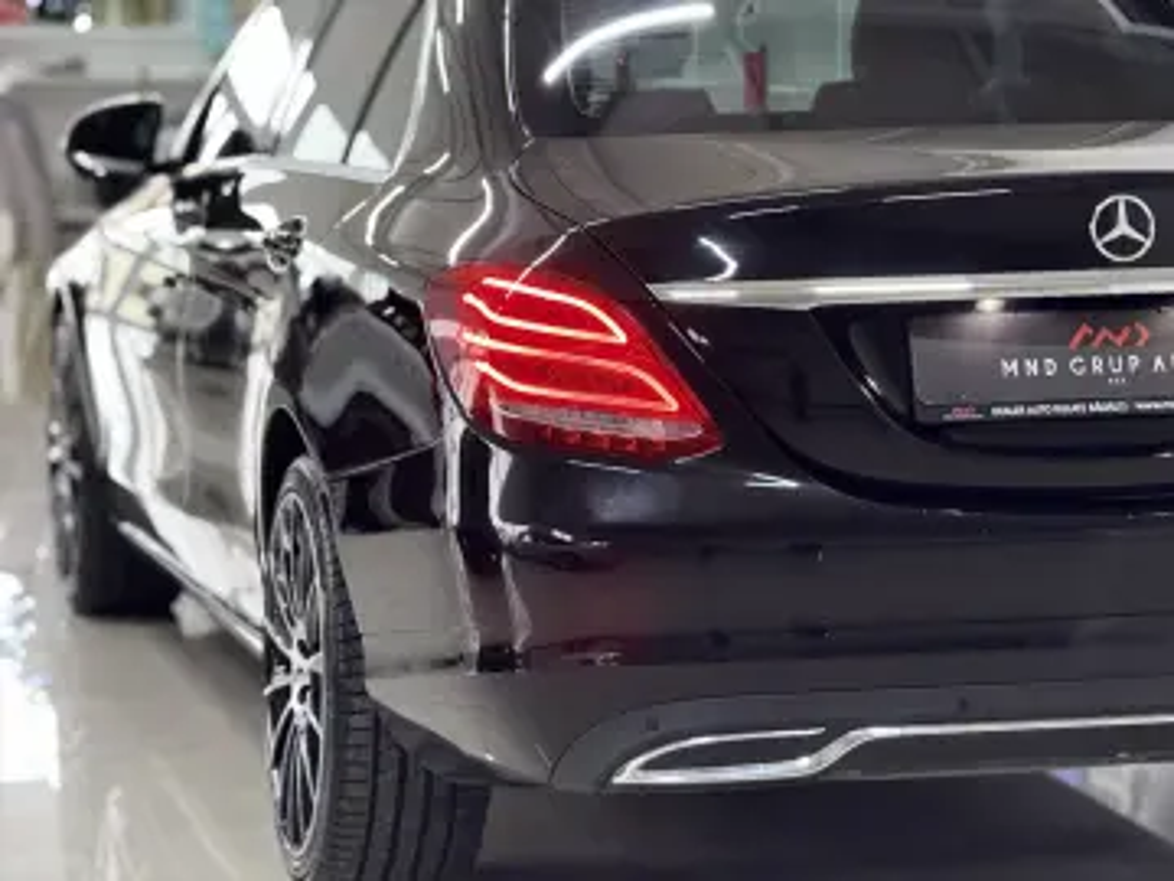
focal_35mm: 120
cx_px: 587
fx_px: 4070
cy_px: 440
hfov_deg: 16.4
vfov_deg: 12.3
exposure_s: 1/60
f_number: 2.8
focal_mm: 15.66
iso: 640
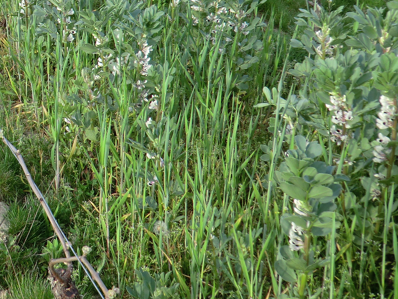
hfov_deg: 26.4
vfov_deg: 21.0
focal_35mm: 68
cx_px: -38
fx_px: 782
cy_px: 12
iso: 64
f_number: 3.5
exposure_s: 1/160
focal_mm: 5.2
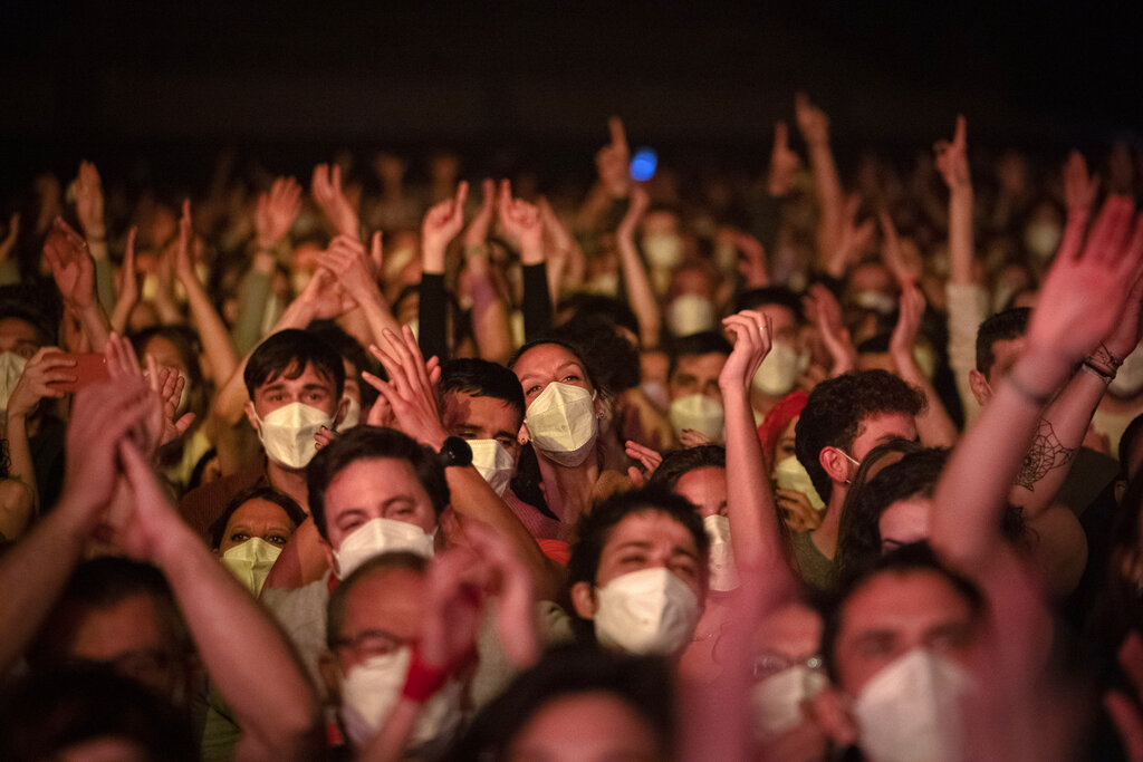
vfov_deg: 10.2
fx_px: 4255
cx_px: 572
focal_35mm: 134
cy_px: 381
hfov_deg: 15.3
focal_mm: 134
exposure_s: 1/640
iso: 6400
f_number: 2.8
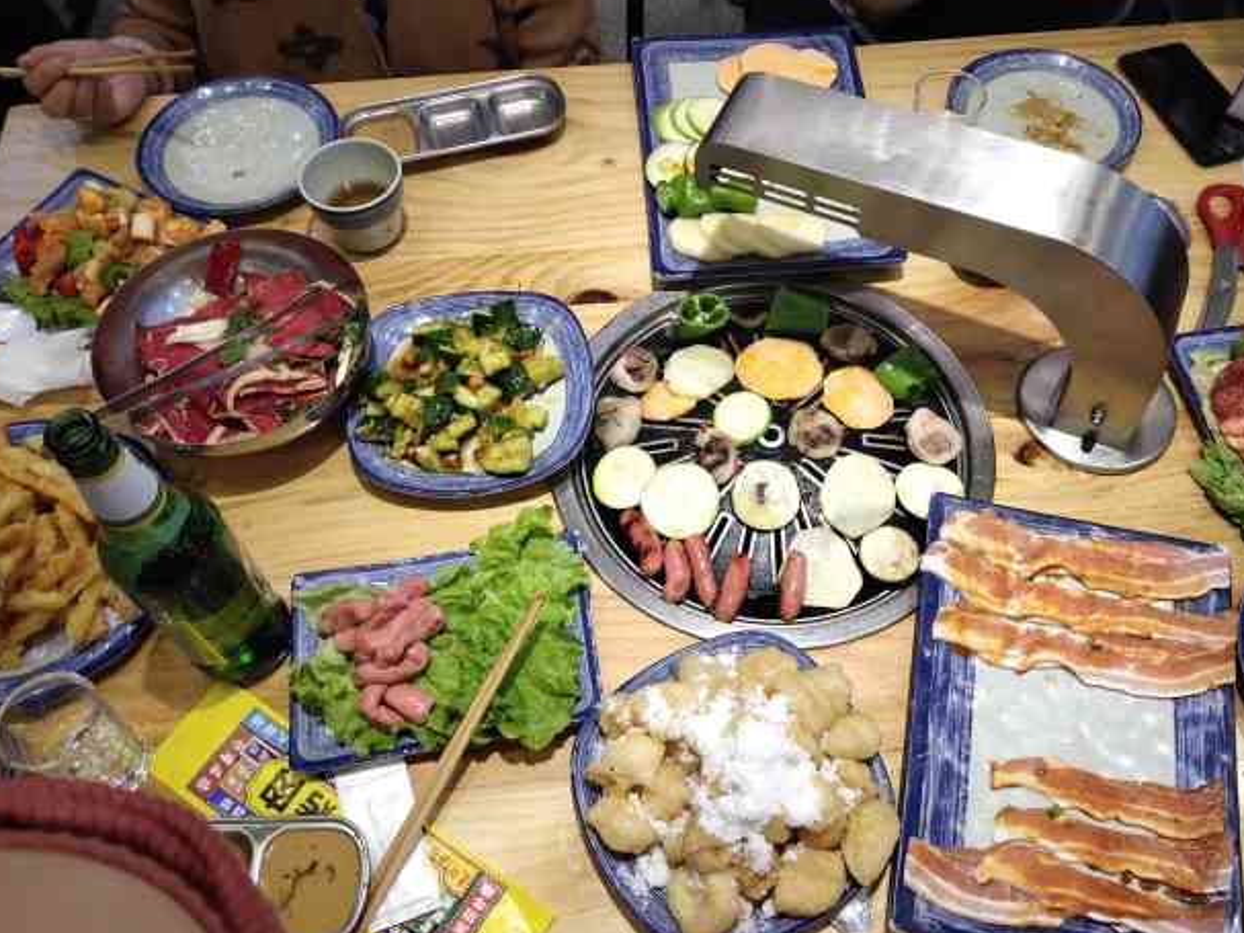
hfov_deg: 59.8
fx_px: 1078
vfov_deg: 46.8
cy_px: 473
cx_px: 695
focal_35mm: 30
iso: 298
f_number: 2
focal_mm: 3.87
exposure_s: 1/100
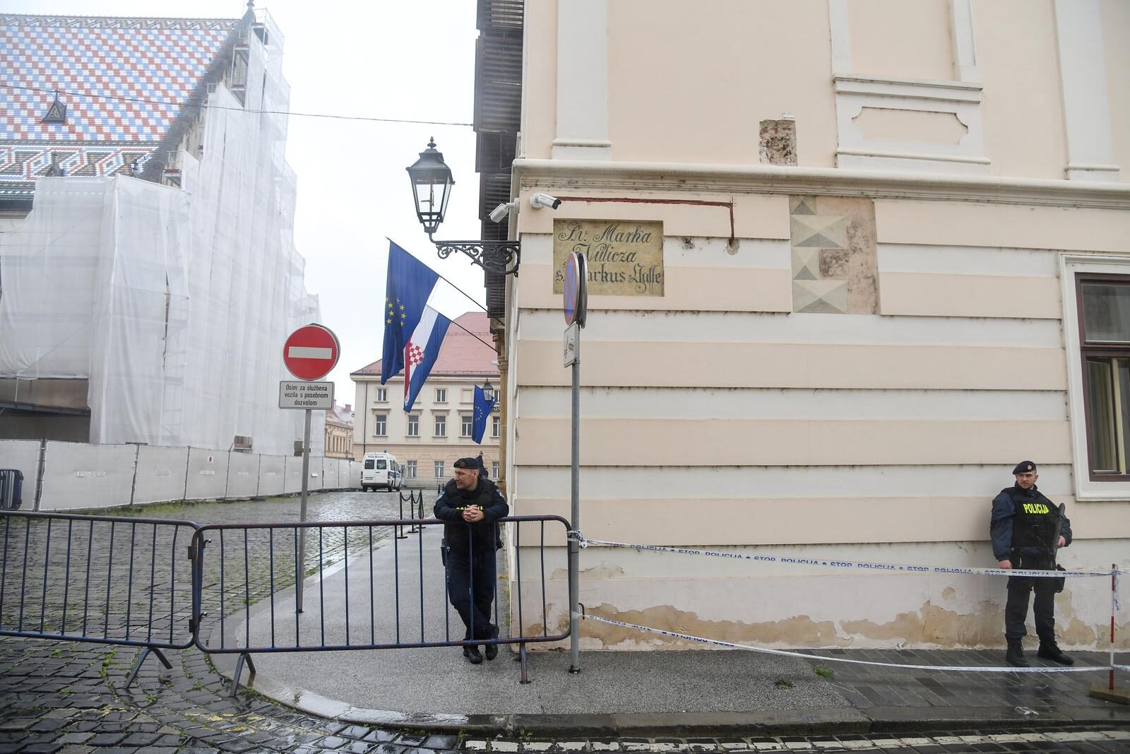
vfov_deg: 53.1
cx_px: 565
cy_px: 377
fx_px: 753
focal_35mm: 24
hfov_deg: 73.7
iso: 500
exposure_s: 1/400
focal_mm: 24
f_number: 5.6
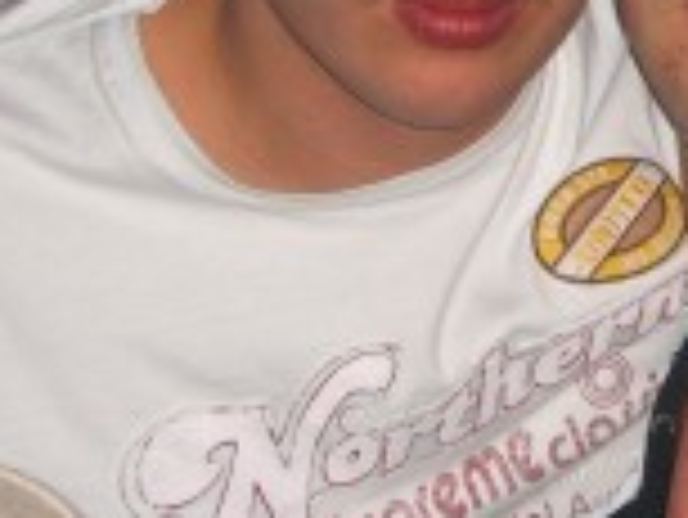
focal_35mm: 223
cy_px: 50
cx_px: 935
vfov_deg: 6.7
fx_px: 4436
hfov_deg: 8.7
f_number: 3.6
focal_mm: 11.8
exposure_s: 1/60
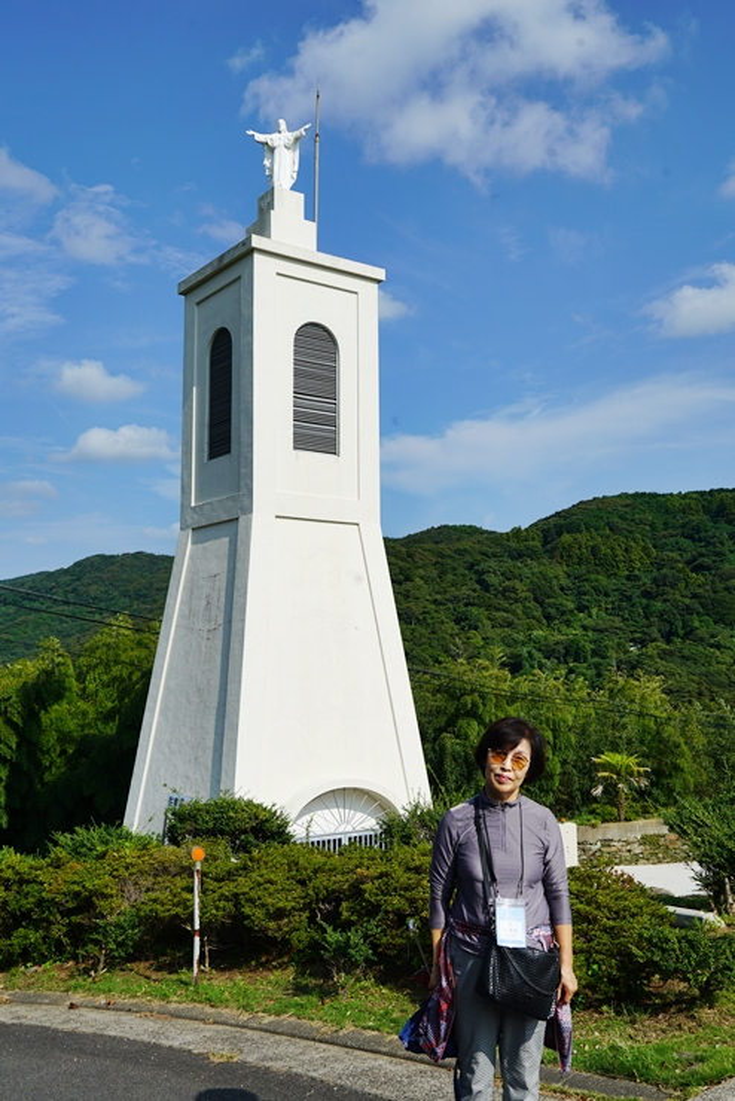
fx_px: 948
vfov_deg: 60.3
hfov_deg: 42.4
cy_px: 550
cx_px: 368
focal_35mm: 31
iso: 100
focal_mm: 31
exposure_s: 1/320
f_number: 10
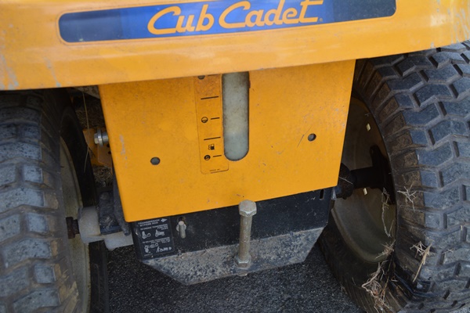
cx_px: 235
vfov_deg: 40.0
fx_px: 431
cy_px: 156
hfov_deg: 57.2
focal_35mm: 33
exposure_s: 1/100
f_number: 5
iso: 400
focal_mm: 22
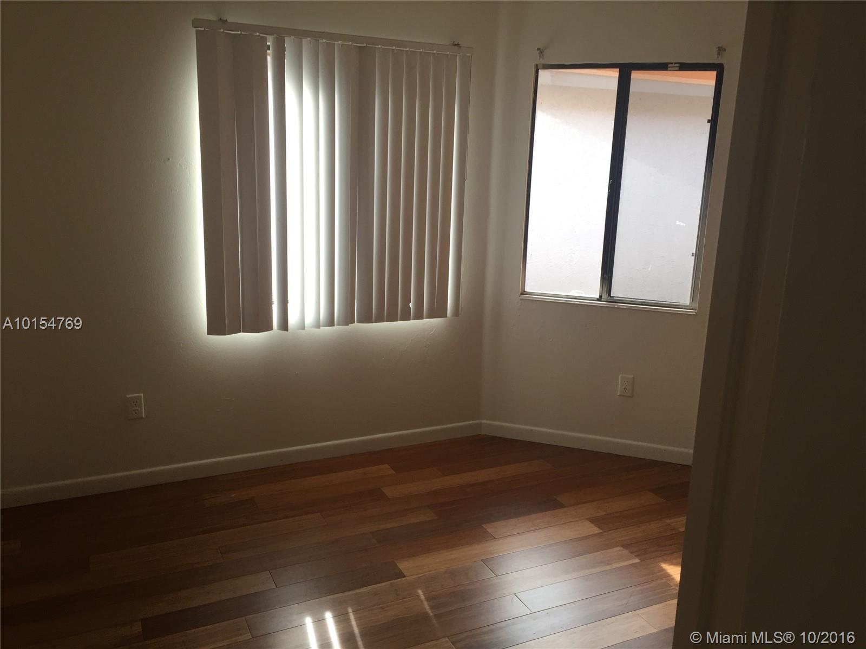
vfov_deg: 48.2
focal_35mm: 29
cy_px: 324
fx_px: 726
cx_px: 433
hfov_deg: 61.7
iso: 50
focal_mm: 4.15
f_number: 2.2
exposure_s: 1/120
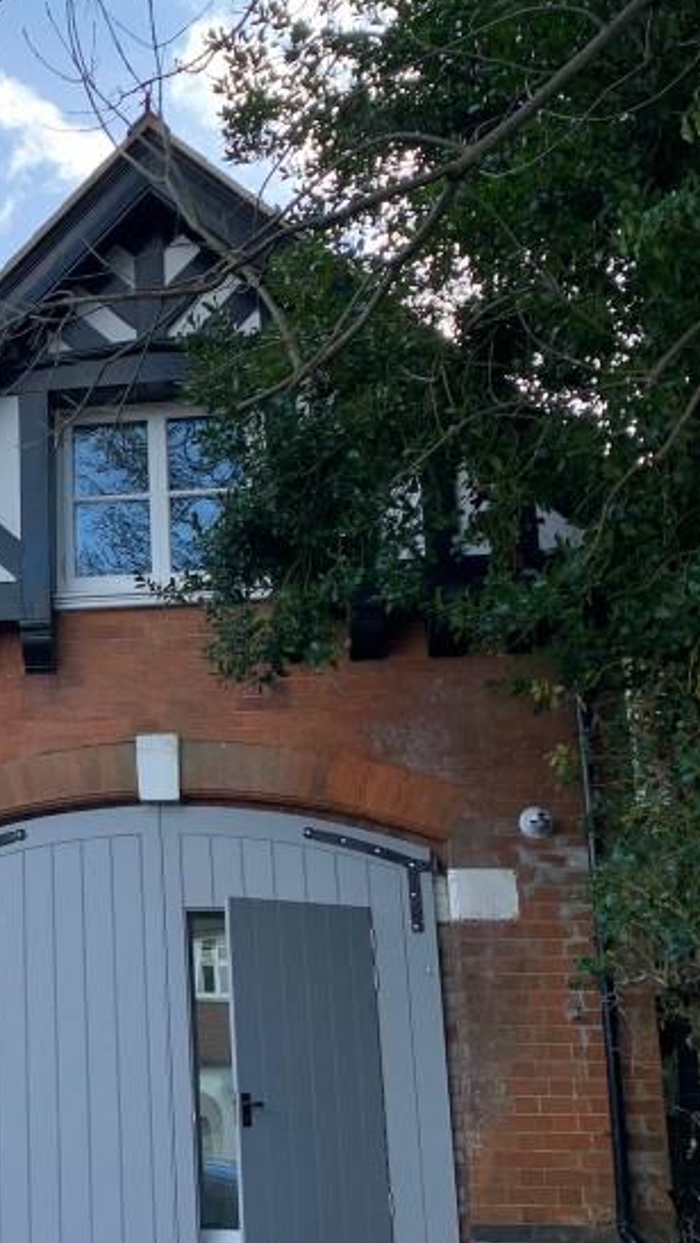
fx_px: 1748
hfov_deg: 21.4
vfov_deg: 39.2
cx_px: -84
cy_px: 620
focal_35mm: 53
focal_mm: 4.25
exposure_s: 1/631
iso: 25
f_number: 1.8
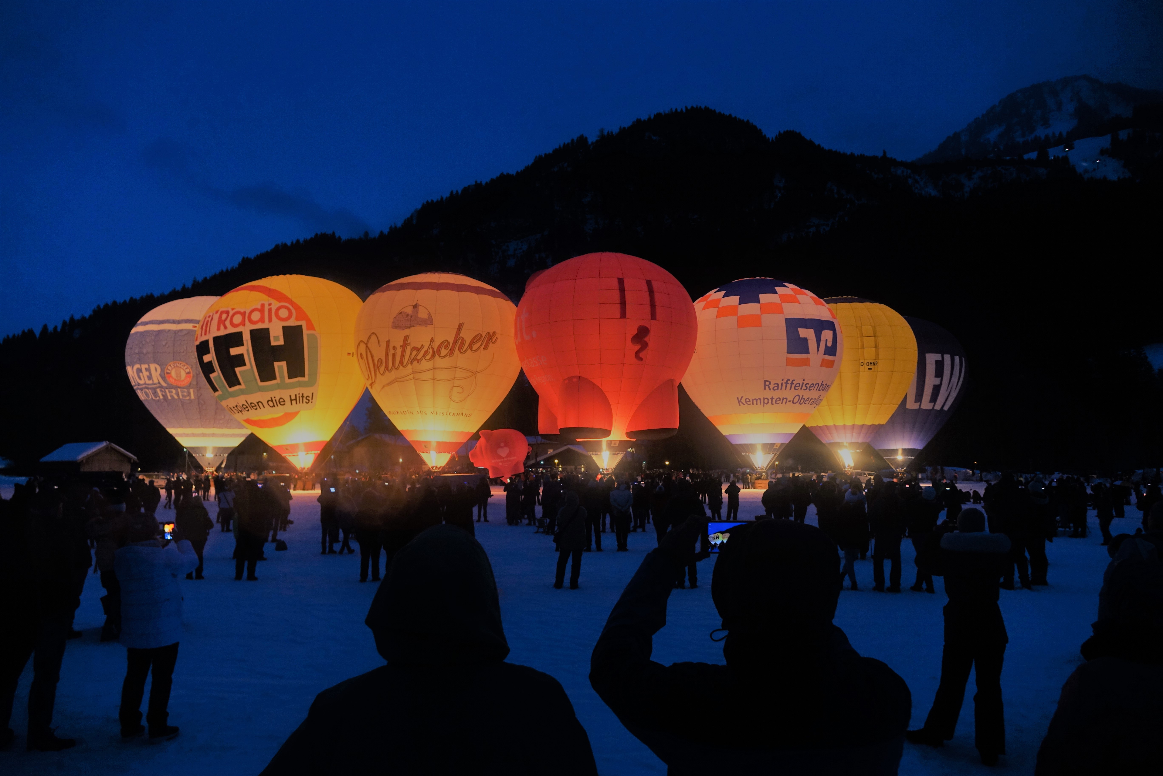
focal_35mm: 24
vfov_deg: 53.1
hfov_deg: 73.7
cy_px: 388
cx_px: 582
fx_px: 775
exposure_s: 1/30
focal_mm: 8.8
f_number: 2.8
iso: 320
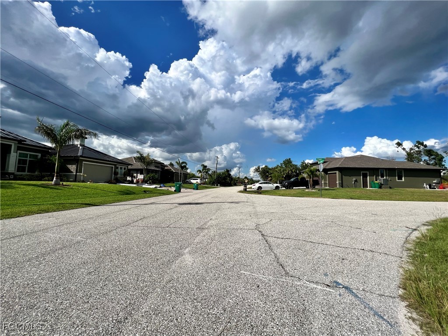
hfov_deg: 106.2
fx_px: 168
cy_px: 168
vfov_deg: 89.9
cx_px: 224
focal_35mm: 13
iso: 32
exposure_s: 1/3040
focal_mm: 1.57
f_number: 1.8
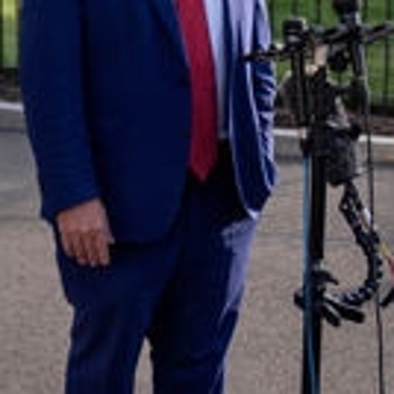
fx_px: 1635
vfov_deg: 13.7
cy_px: 169
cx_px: 185
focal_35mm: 127
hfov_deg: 13.7
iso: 400
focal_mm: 39
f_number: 2.8
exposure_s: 1/2000
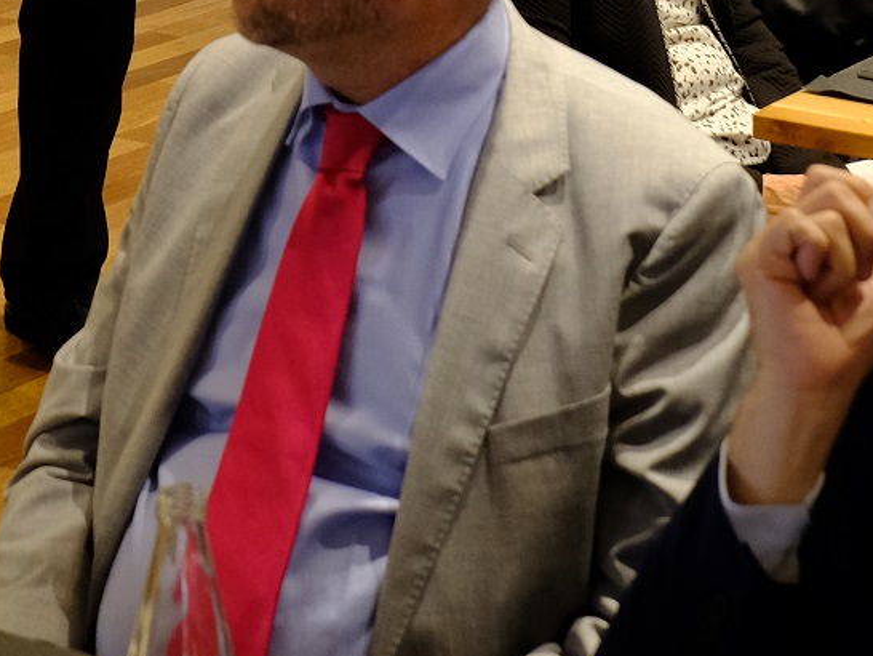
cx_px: 42
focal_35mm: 122
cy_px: -363
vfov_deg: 11.6
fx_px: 3078
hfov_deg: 15.9
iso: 1600
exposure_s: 1/20
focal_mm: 23.3
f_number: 5
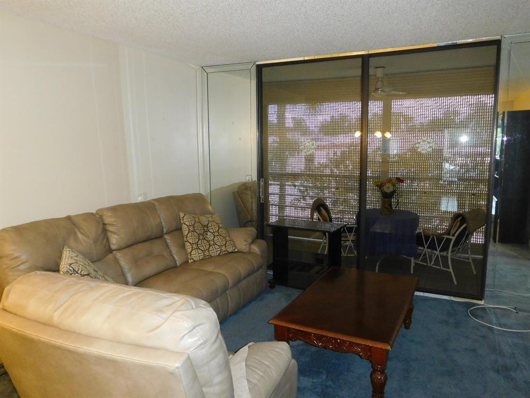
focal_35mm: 25
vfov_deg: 54.9
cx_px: 265
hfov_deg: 69.4
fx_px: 383
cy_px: 199
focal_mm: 4.5
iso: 640
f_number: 3.4
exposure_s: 1/30
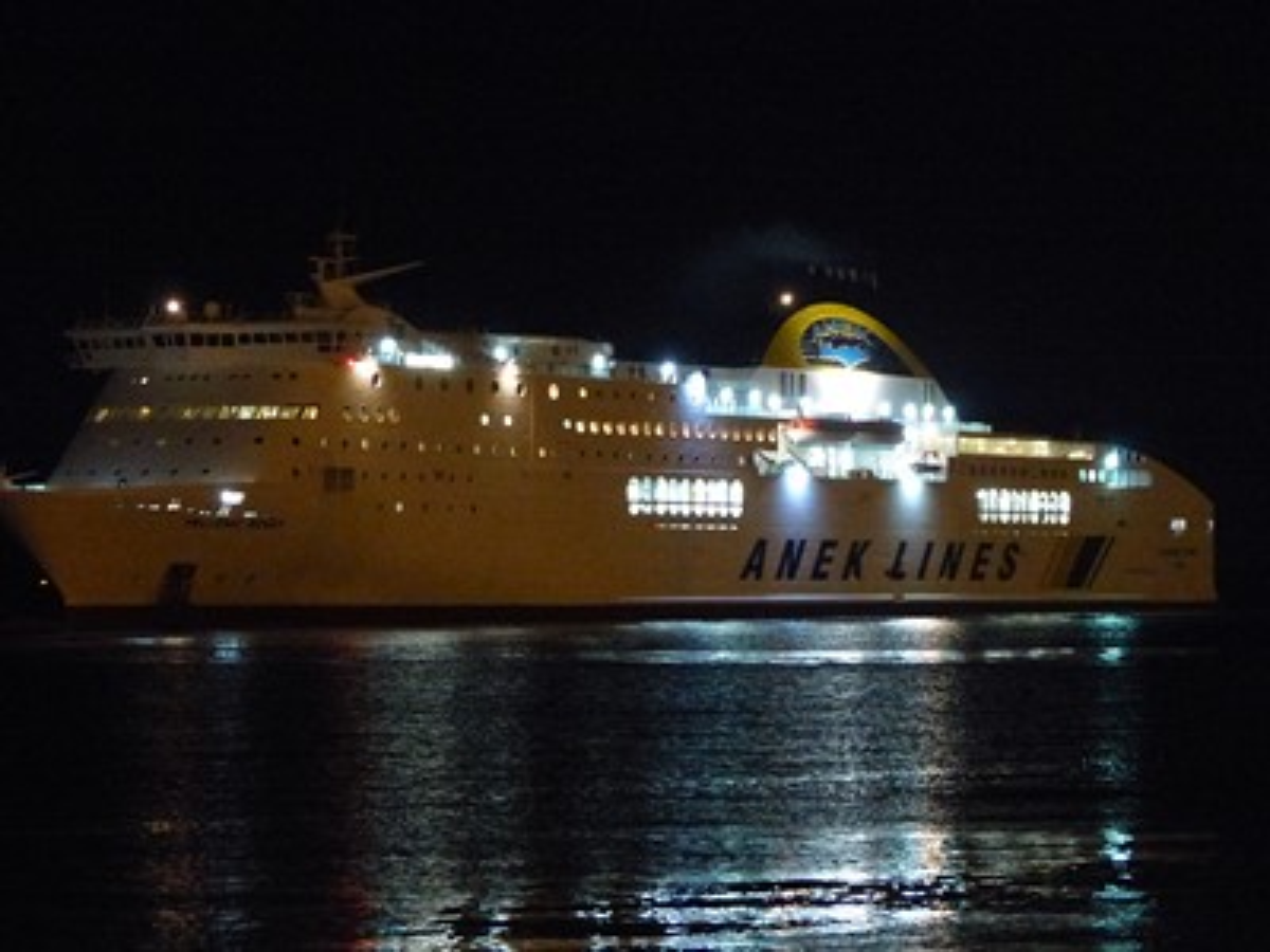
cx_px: 635
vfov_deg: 11.6
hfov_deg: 15.4
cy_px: 476
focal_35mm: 128
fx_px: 4696
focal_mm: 23.1
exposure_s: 1/10
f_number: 2.8
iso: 2000
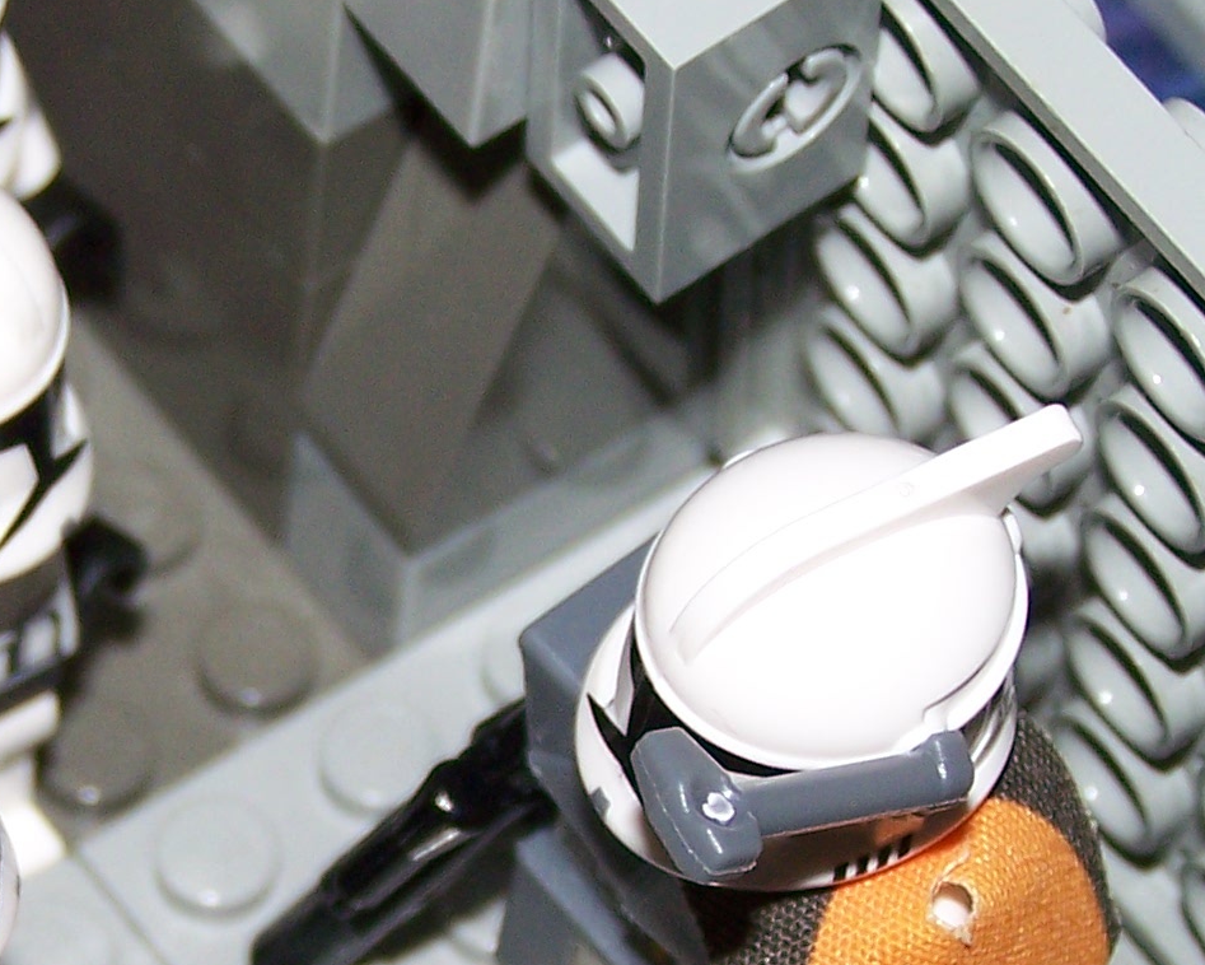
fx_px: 7812
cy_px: 852
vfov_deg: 7.0
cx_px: 75
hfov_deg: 8.8
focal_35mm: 219
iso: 80
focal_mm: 12.4
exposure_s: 1/80
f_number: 3.2
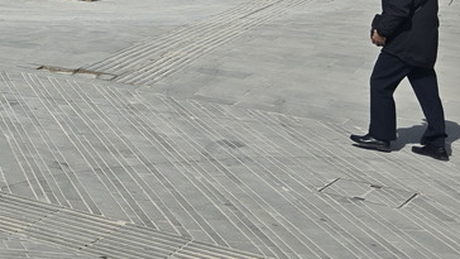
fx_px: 1074
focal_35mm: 88
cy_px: -235
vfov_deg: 12.4
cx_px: -313
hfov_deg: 19.5
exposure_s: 1/1365
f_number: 1.7
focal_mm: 6.3
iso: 12
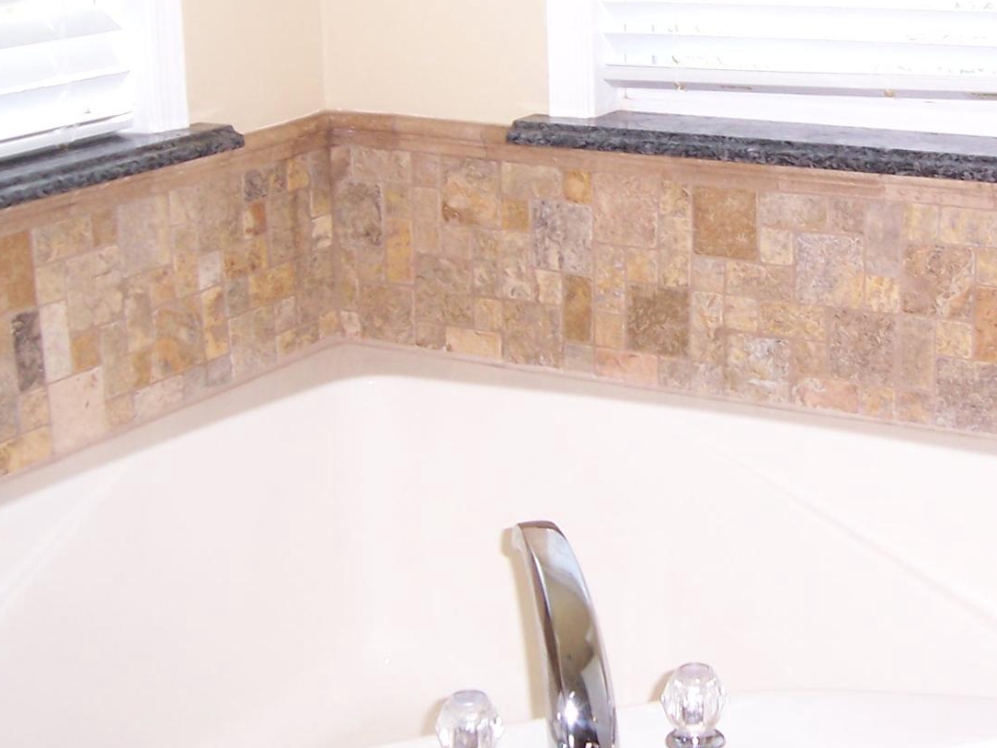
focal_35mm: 68
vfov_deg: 21.5
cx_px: 716
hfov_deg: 28.2
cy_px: 203
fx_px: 1959
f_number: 3
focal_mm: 6
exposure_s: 1/60
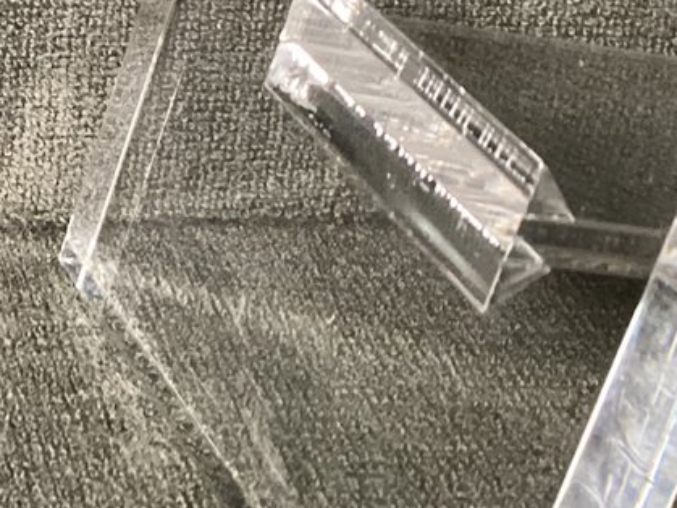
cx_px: -476
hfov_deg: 15.5
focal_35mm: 112
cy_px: -242
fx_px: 2190
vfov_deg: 12.6
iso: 400
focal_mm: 3.3
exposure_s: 1/60
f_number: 2.4
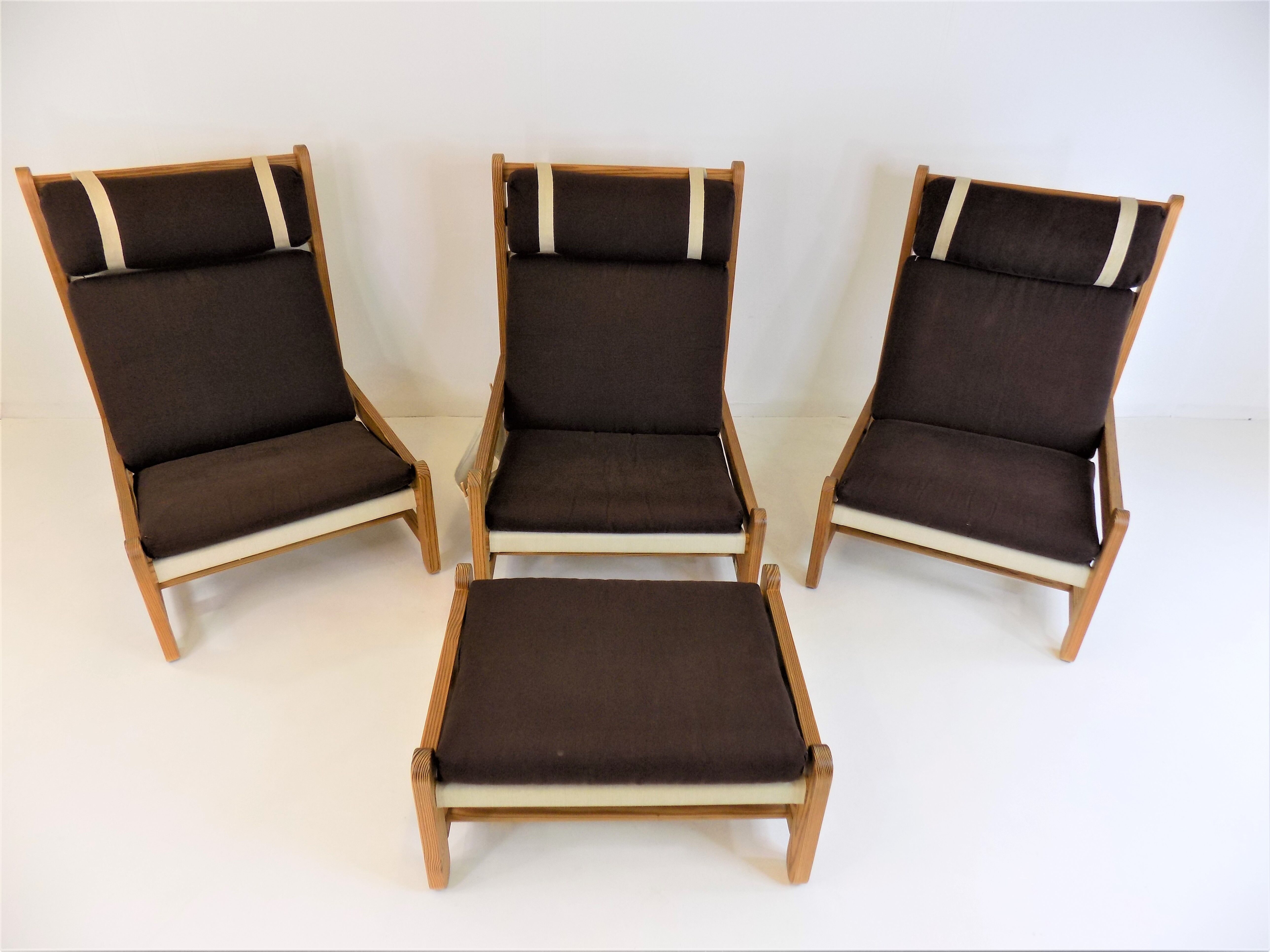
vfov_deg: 58.9
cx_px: 635
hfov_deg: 73.9
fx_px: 844
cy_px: 476
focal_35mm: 23
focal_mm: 4
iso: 100
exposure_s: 1/30
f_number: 3.1
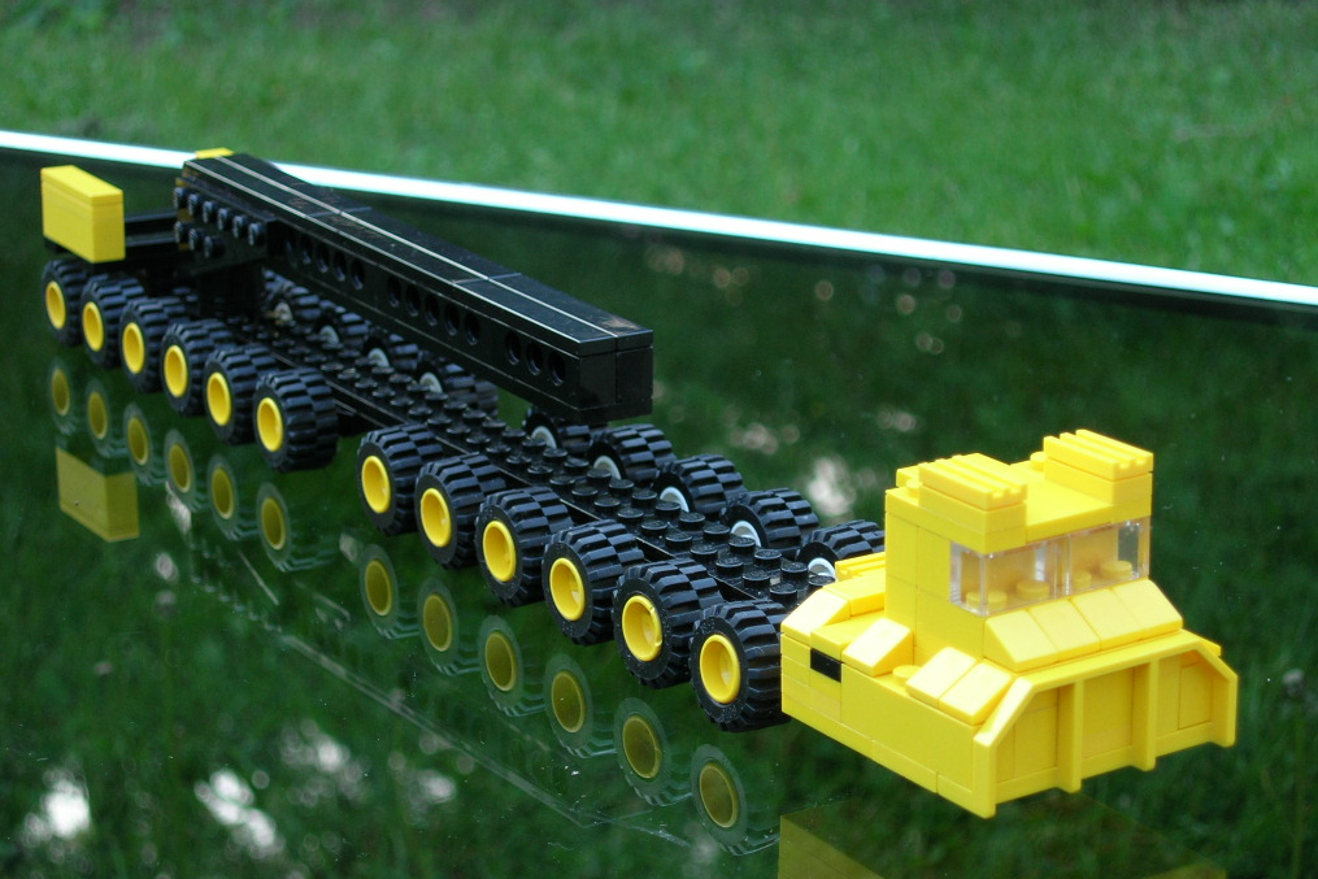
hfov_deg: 23.6
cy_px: 469
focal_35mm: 86
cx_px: 656
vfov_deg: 15.9
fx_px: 3149
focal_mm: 17
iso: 64
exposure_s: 1/9.4
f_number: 4
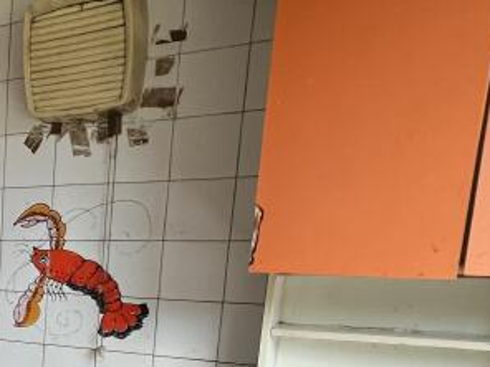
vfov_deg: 29.9
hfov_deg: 31.4
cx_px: -162
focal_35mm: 45
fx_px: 637
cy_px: 369
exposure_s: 1/99
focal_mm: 1.57
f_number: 1.8
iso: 200
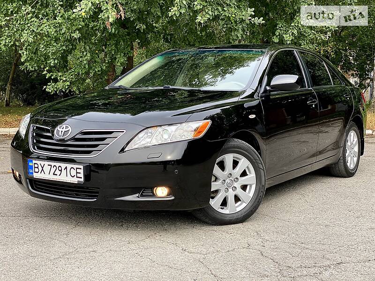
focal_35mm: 52
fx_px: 563
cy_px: 140
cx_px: 188
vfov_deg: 28.0
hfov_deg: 36.8
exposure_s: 1/338
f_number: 2
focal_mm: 6
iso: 20
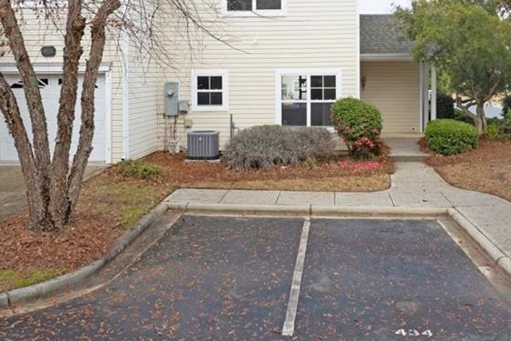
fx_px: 568
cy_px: 72
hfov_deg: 48.0
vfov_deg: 32.5
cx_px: 322
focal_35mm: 40
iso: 130
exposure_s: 1/800
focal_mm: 8.38
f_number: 2.8
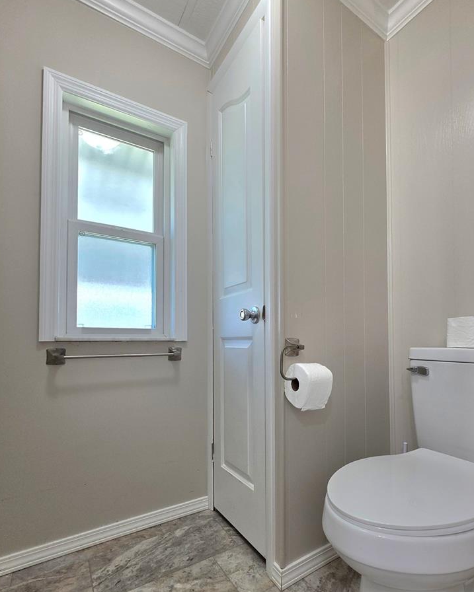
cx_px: 270
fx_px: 298
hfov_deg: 76.6
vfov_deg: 89.3
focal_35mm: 17
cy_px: 329
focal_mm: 2.2
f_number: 1.9
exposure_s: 1/120
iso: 64
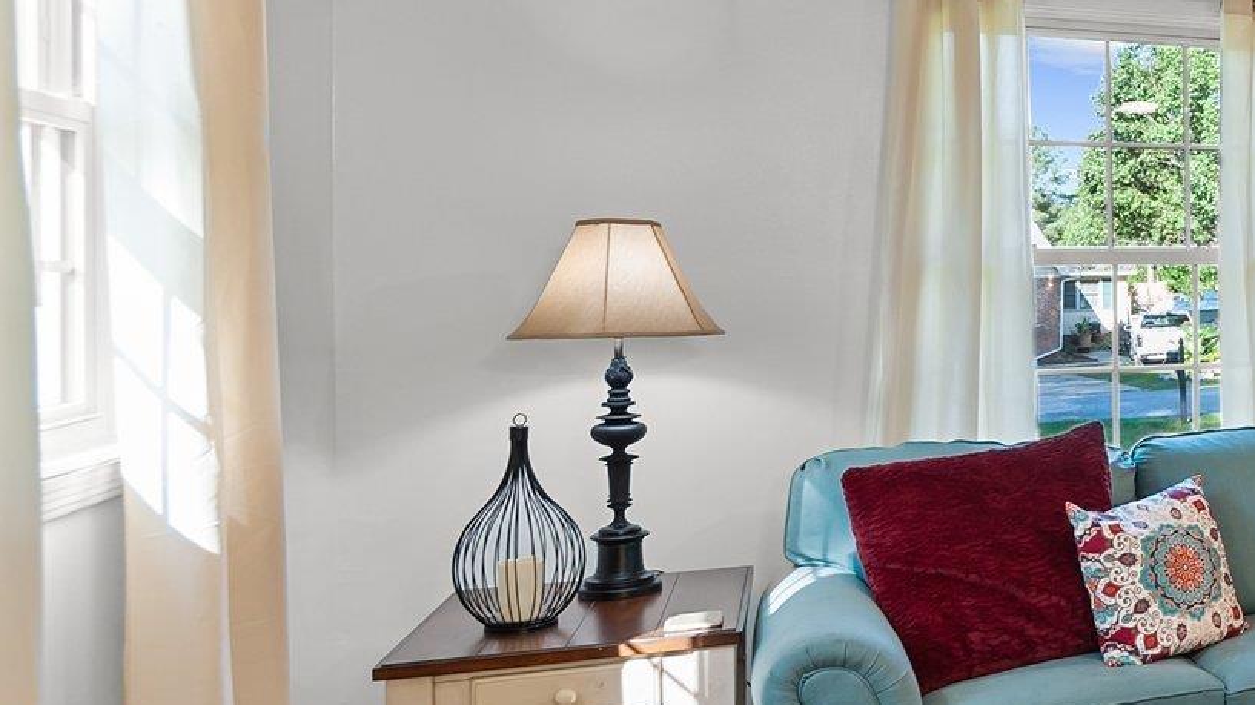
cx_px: 1469
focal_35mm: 42
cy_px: 223
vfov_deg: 28.1
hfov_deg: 37.7
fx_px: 1397
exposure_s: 1/25
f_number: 4
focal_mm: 16
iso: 400
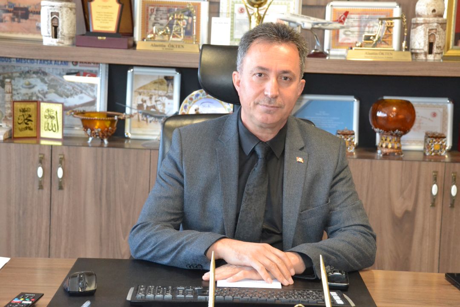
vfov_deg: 18.2
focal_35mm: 75
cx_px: 230
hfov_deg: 27.0
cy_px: 154
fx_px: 958
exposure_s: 1/60
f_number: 4.8
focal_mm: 50
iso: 3200
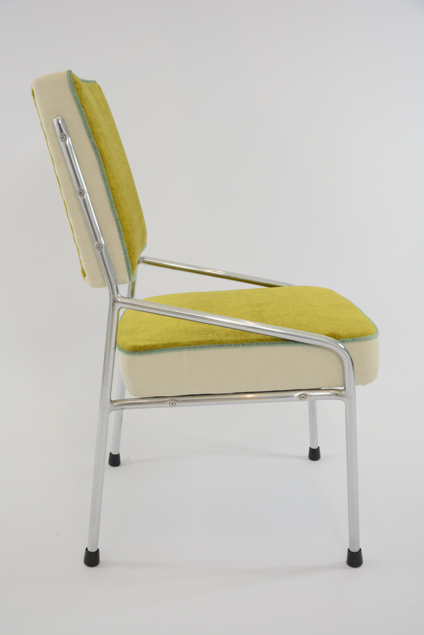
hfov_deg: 31.9
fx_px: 741
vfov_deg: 46.4
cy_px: 318
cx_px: 212
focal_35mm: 42
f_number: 5.6
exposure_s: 1/125
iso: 400
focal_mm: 28
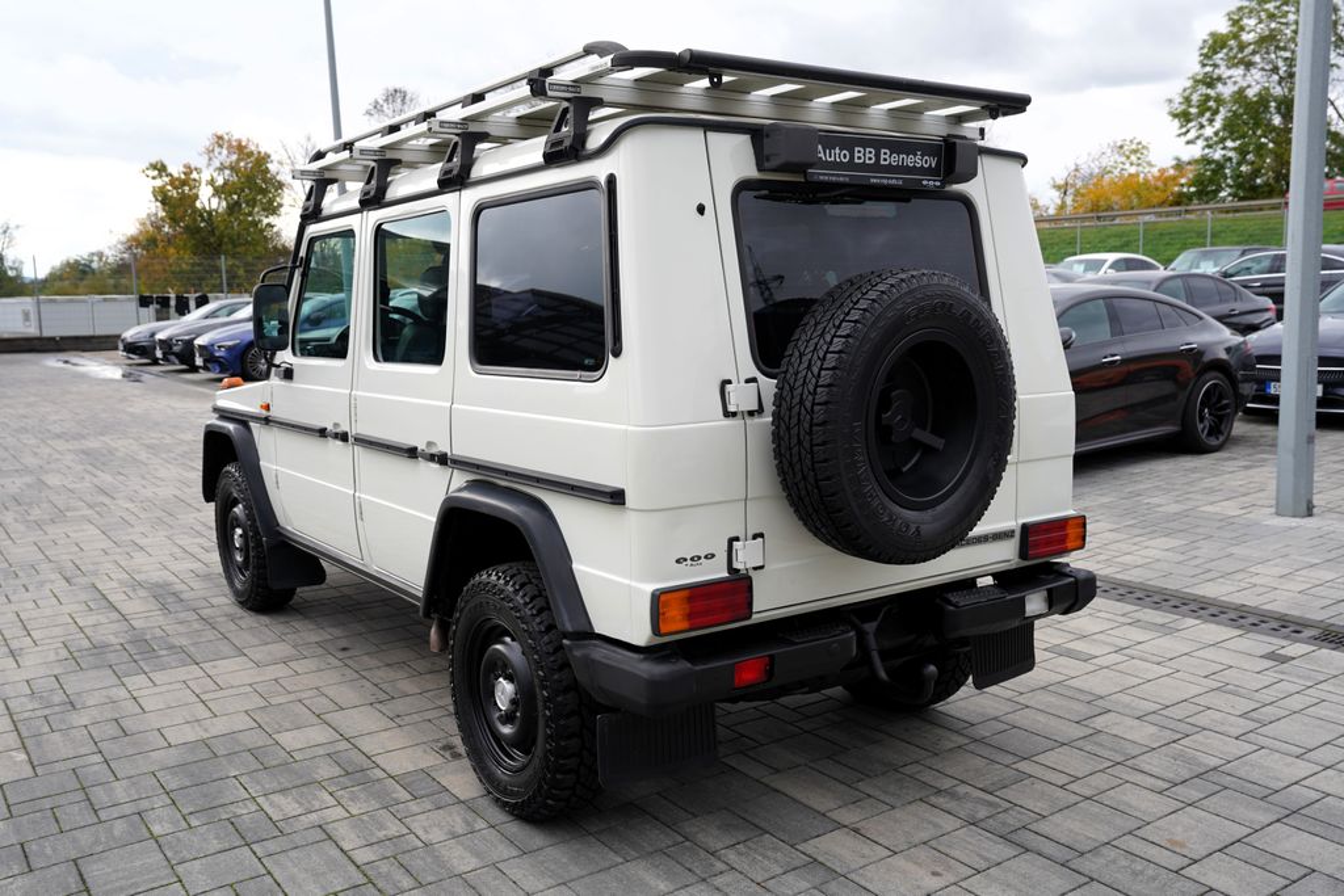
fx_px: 1157
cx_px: 672
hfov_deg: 60.3
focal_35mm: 31
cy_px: 448
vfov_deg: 42.3
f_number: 6.3
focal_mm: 31
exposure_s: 1/160
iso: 100
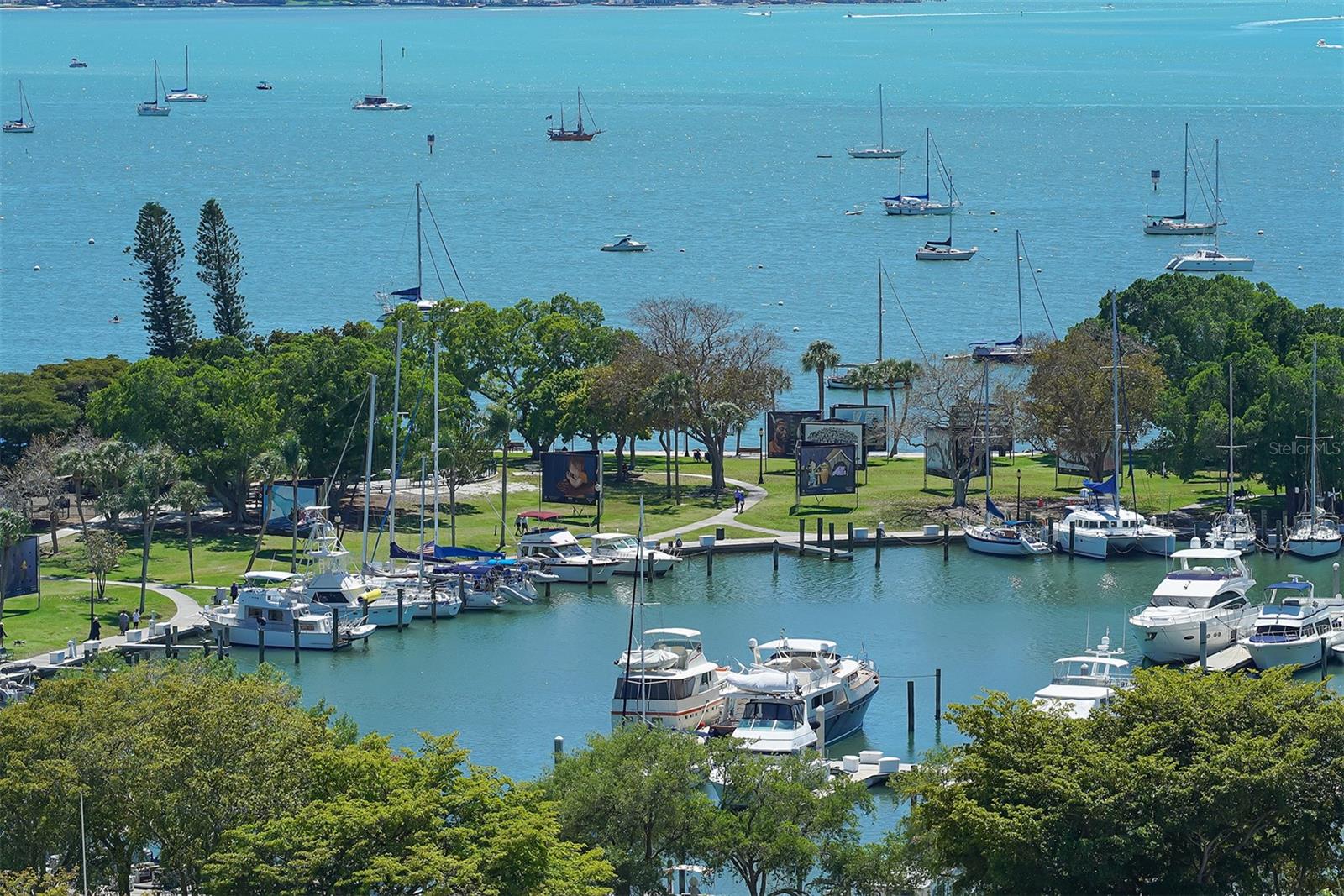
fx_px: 6085
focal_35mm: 163
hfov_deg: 12.6
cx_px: 672
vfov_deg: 8.4
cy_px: 448
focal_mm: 163
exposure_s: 1/200
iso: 100
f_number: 11
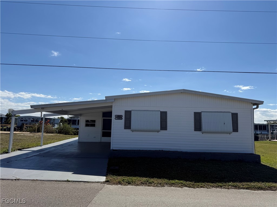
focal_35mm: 24
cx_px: 138
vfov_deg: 56.8
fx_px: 192
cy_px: 104
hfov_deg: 71.6
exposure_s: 1/10309
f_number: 1.78
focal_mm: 6.76
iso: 80
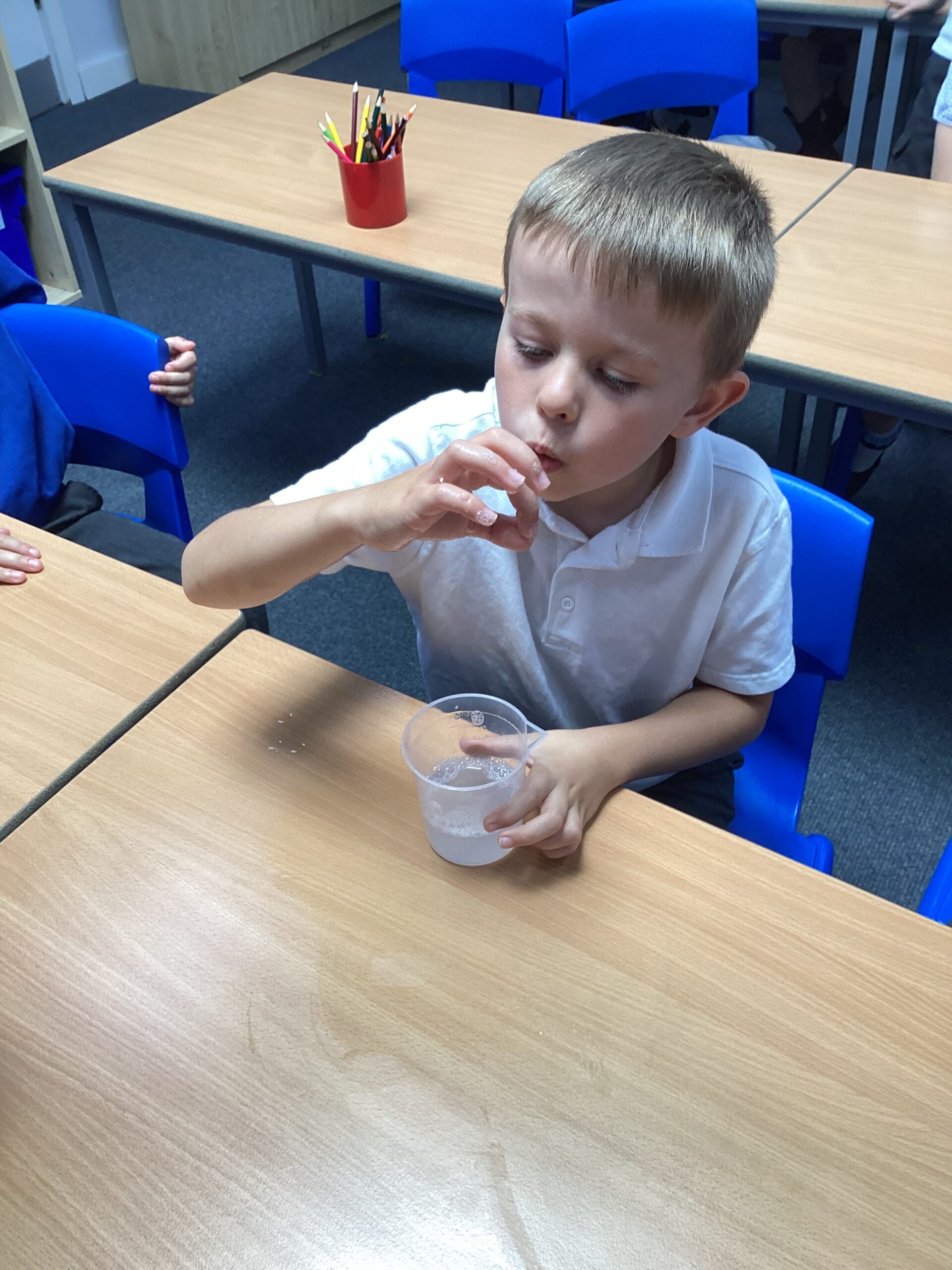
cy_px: 635
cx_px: 476
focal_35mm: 31
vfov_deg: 58.4
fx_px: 1137
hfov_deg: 45.4
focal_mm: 3.3
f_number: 2.4
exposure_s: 1/50
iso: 64
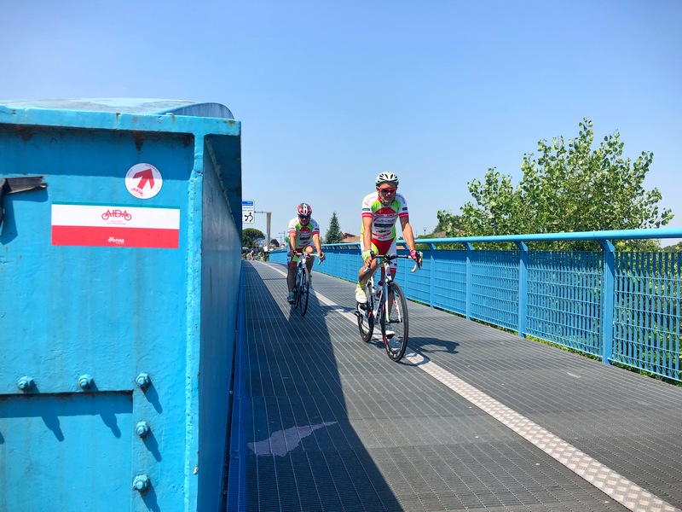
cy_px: 256
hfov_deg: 63.4
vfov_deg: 49.7
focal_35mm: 28
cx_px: 341
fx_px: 552
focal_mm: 4
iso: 20
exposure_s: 1/1779
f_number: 1.8
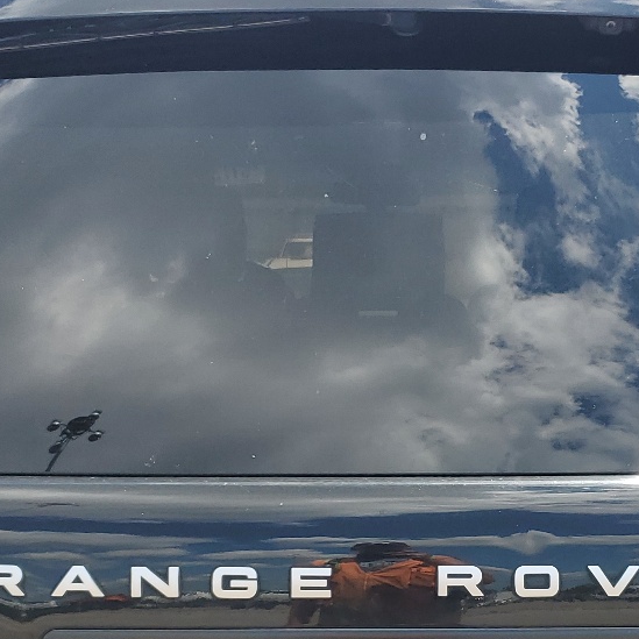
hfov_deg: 25.6
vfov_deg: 25.1
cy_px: 542
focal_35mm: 67
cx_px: 400
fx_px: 1399
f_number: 1.5
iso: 50
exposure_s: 1/1667
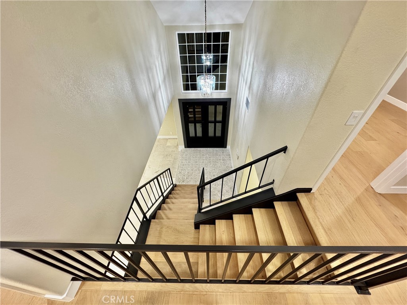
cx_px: 204
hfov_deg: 102.1
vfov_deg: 85.7
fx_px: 165
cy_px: 152
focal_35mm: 14
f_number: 2.2
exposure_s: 1/60
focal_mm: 2.22
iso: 320
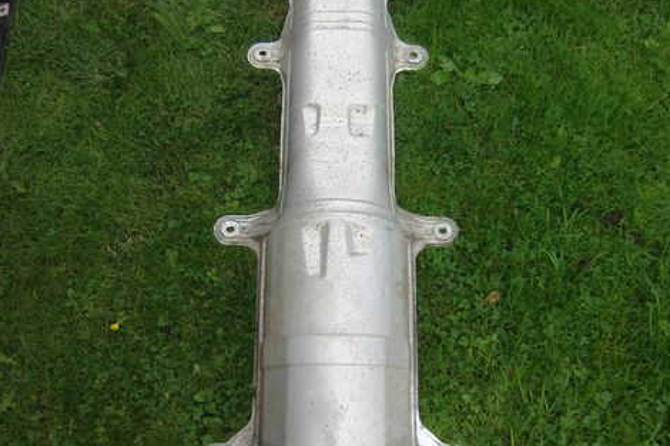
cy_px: 219
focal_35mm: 34
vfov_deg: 38.9
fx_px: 633
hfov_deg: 55.8
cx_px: 339
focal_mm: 4.3
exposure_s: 1/400
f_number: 3.2
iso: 100
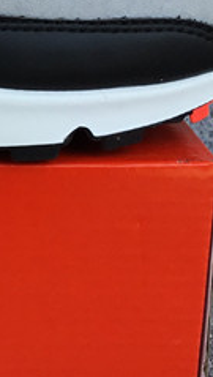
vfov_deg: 16.8
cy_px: 83
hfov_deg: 9.1
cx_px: -188
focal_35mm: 127
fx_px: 1271
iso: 25
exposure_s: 1/360
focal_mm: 3.3
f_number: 2.4
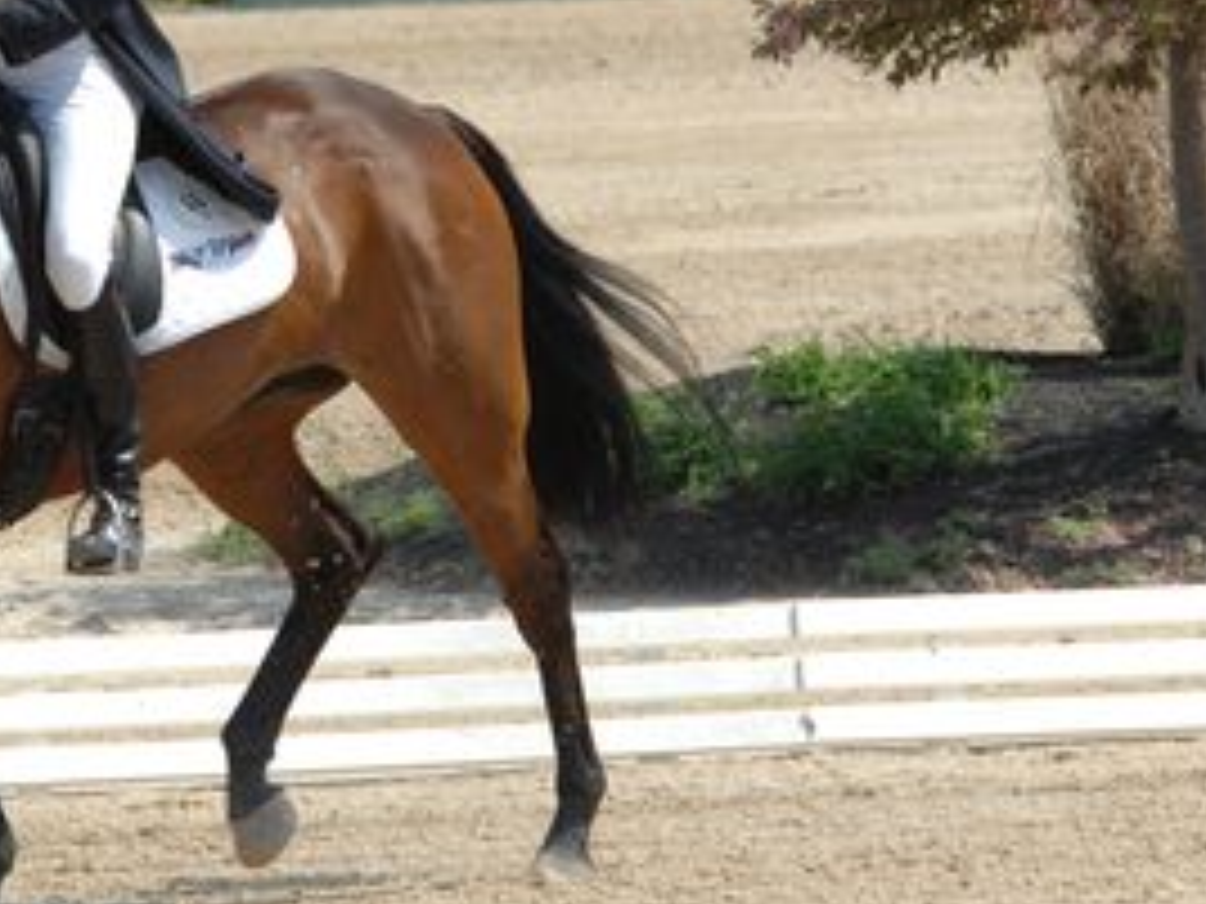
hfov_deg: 2.9
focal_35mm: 689
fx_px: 24004
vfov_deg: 2.2
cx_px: 176
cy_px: 254
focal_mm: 200
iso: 200
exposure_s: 1/500
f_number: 7.6
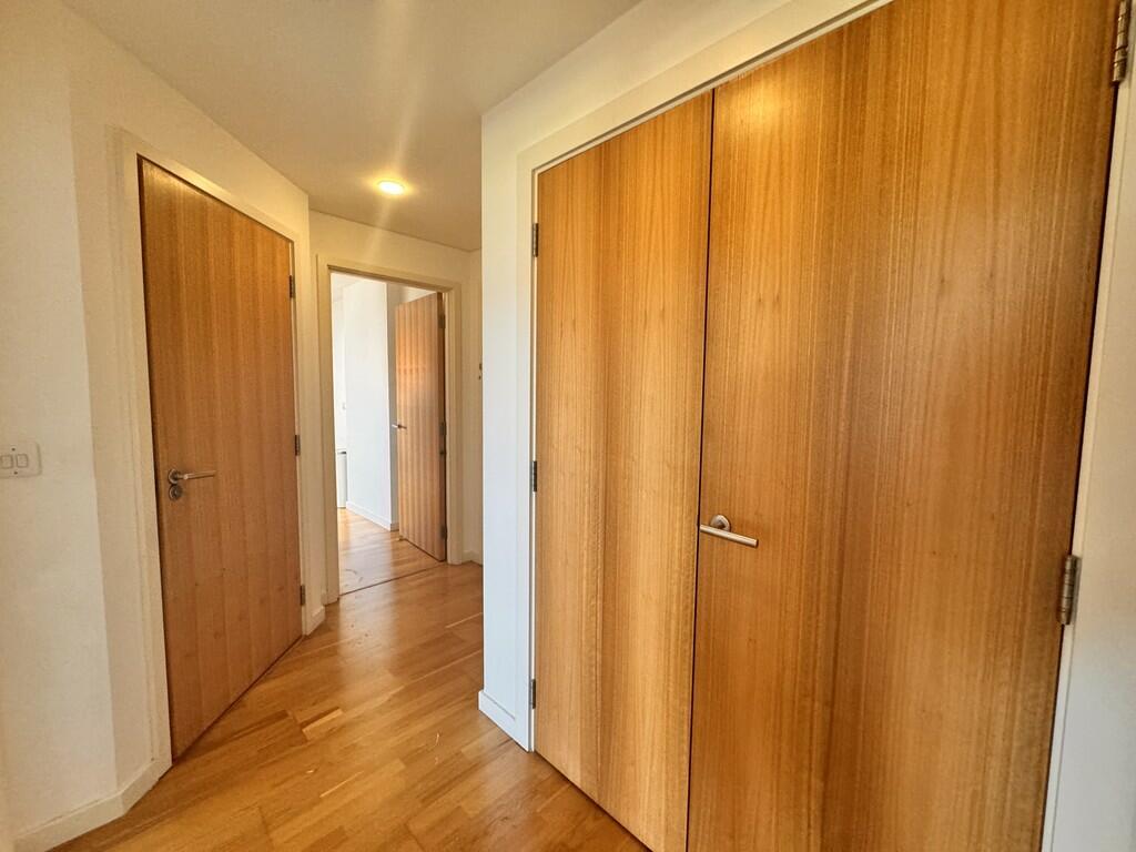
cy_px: 426
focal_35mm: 14
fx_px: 459
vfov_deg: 85.7
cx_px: 568
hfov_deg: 102.1
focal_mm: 2.22
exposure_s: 1/50
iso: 320
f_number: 2.2
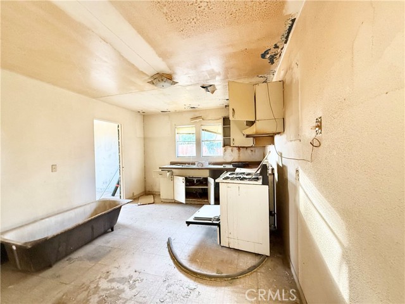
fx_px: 164
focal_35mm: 14
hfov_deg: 102.1
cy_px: 152
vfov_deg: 85.7
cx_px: 202
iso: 400
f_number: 2.2
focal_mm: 2.22
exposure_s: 1/90
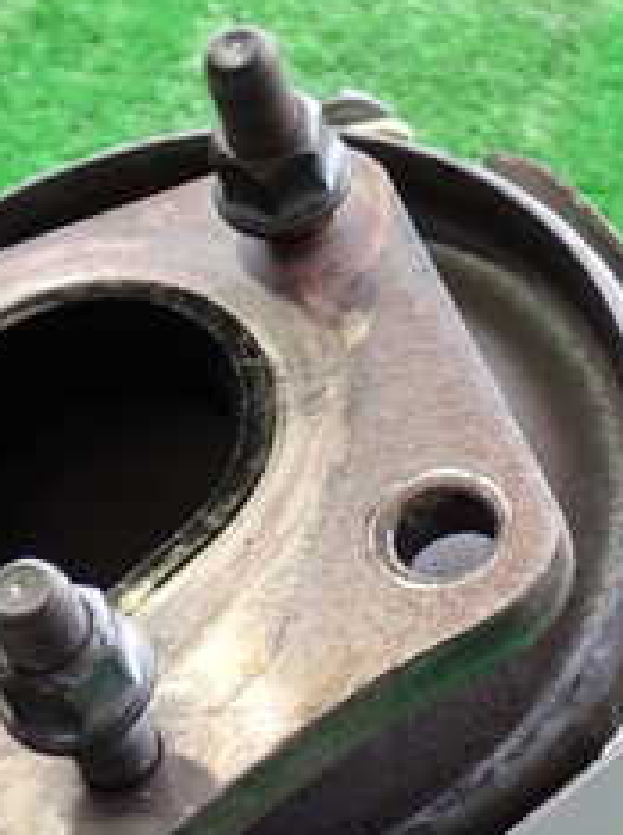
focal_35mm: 98
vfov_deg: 19.7
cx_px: 308
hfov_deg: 15.0
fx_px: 2358
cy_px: 763
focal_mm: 6.83
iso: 200
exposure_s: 1/50
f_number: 2.7
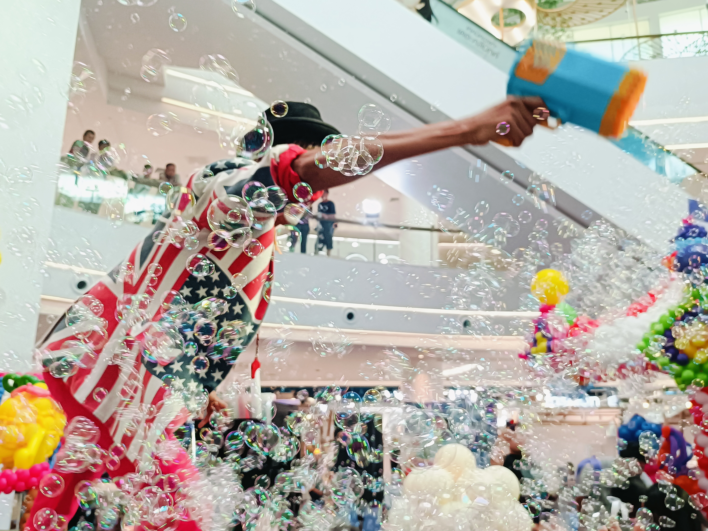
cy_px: 266
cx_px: 354
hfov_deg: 58.4
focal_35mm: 31
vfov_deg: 45.4
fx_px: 634
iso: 1215
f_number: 1.7
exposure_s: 1/99.9
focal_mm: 4.7
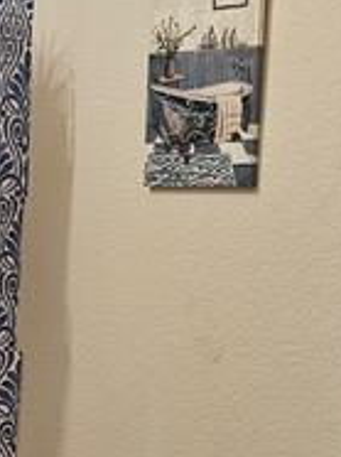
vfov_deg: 20.4
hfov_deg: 14.8
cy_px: 383
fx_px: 1251
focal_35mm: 95
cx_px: -101
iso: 250
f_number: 1.7
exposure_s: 1/120
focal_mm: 6.3
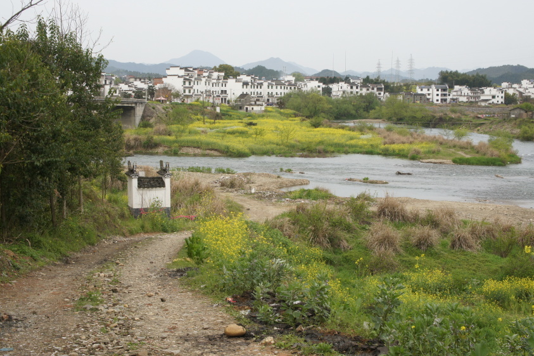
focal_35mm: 51
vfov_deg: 26.4
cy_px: 167
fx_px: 756
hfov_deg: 38.9
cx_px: 274
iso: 200
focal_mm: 28
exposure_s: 1/250
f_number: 9
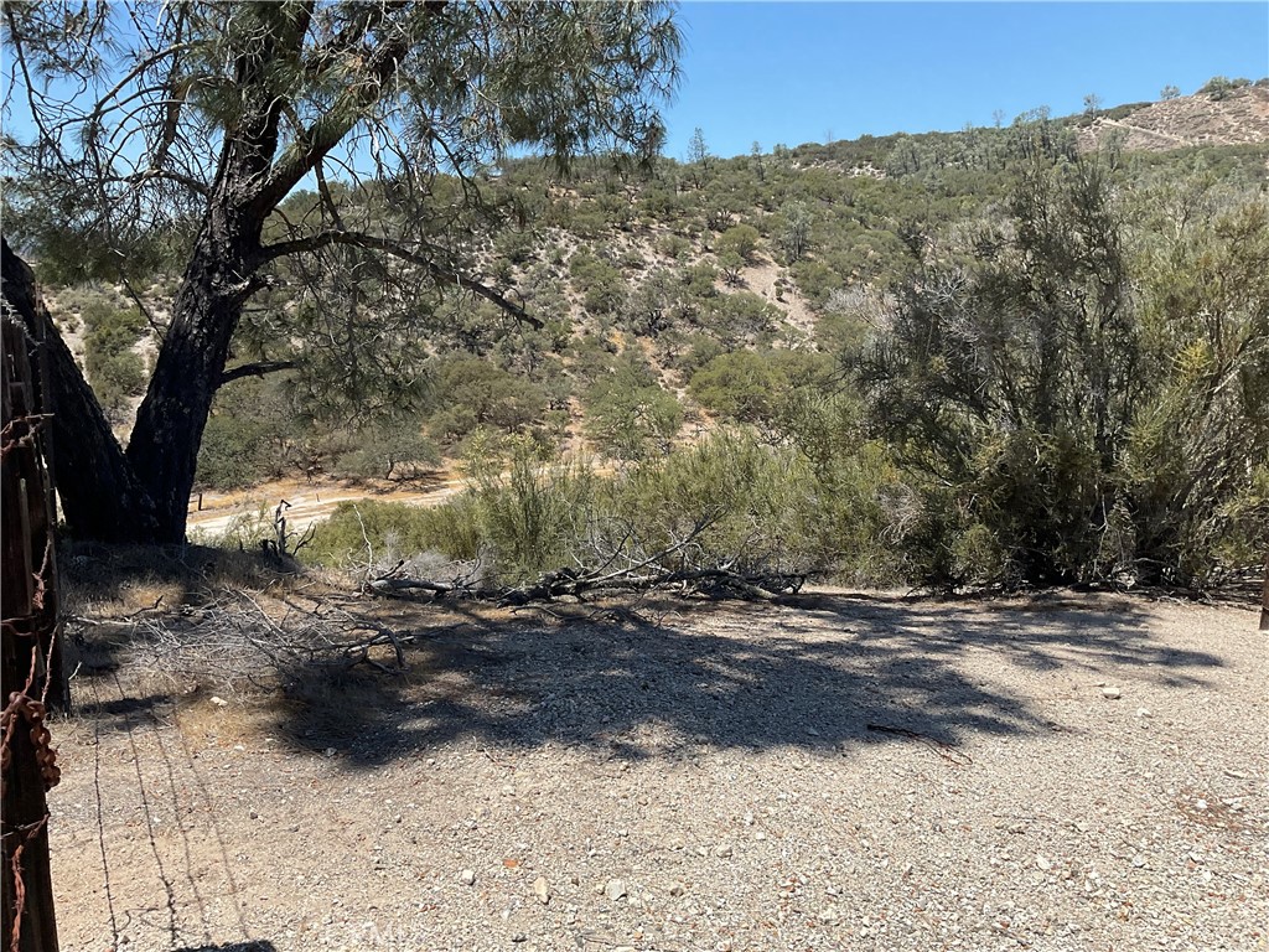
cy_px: 476
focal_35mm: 29
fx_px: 1063
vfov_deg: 48.2
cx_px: 634
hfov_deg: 61.7
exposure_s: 1/1786
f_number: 1.8
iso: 16
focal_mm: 3
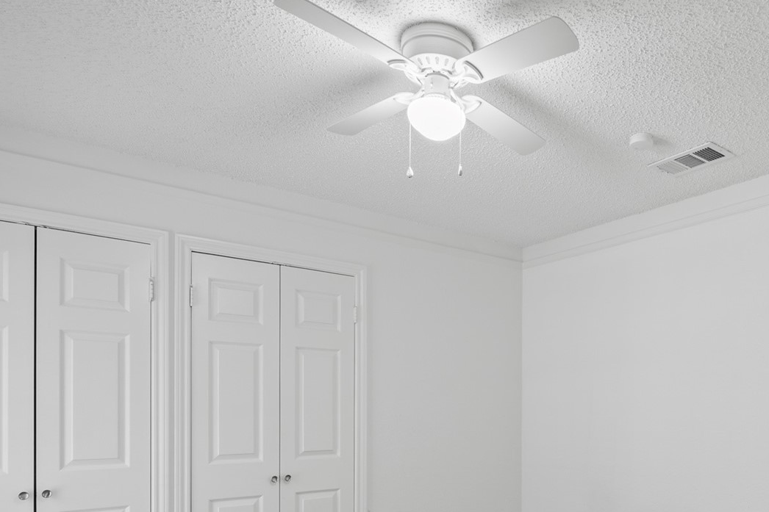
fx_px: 577
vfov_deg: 45.3
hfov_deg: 63.5
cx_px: 574
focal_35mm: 27
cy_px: 417
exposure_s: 3.2
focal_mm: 13
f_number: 8
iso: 250
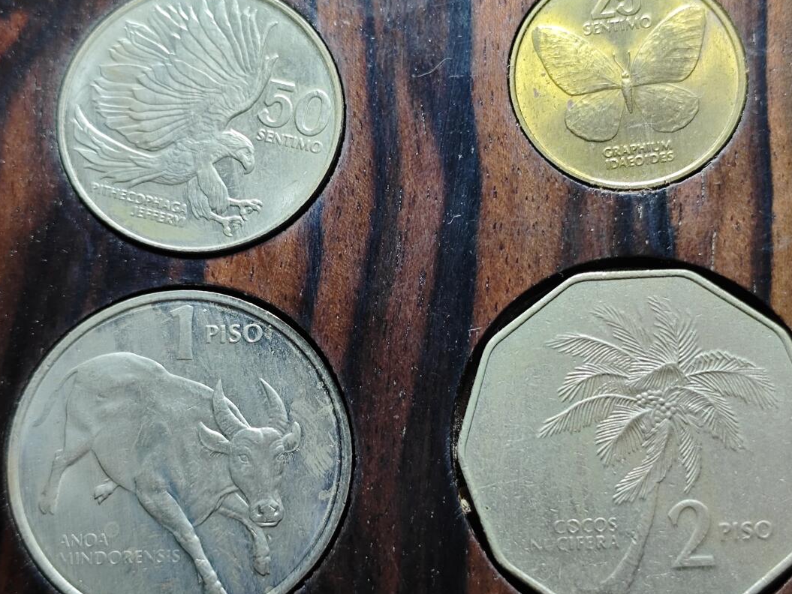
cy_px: 288
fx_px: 1488
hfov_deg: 29.8
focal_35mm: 65
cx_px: 423
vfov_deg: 22.6
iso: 320
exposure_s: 1/50
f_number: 1.6
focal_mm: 5.84
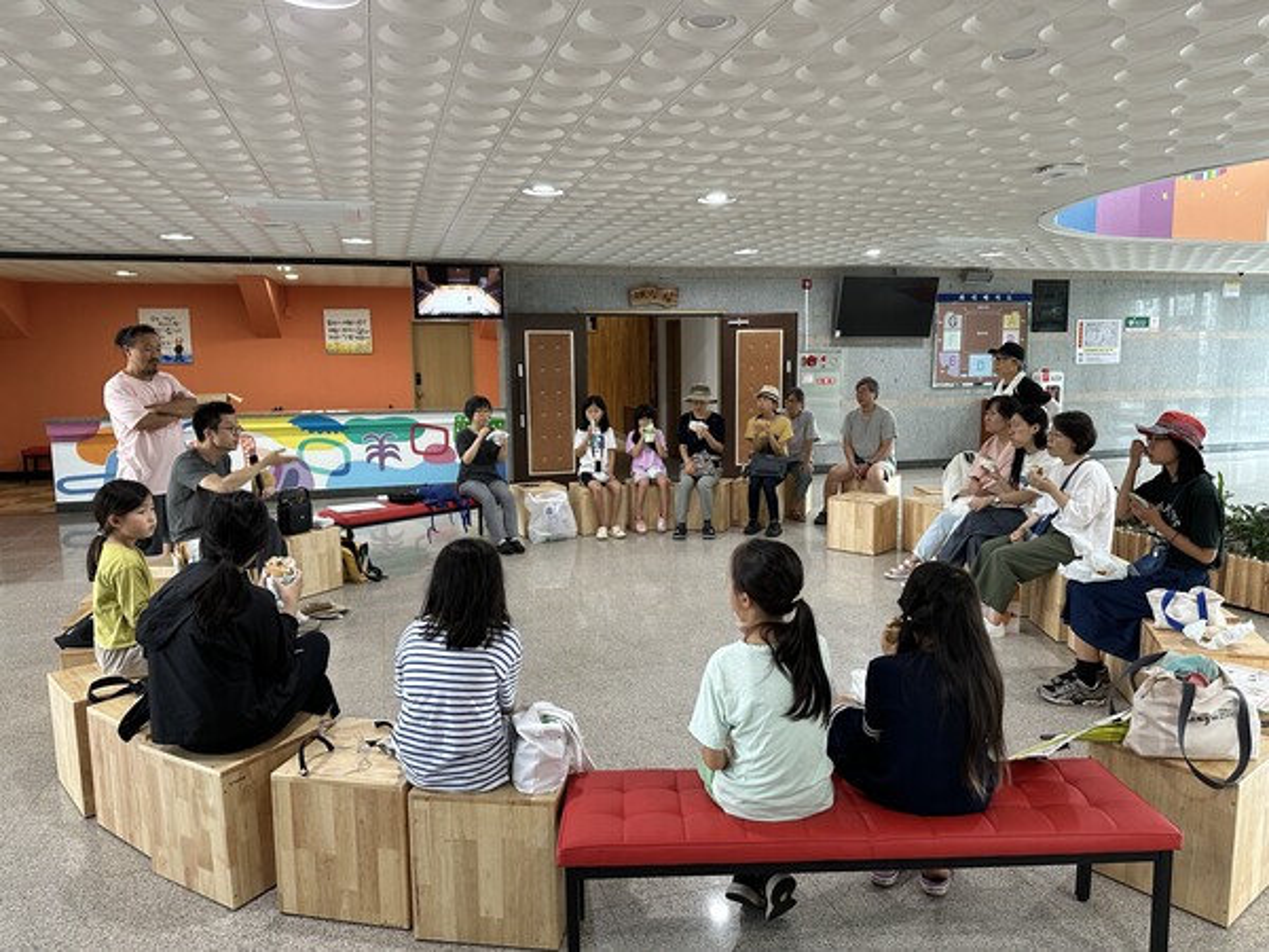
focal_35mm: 24
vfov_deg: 56.8
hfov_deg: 71.6
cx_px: 634
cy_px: 476
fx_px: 880
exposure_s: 1/60
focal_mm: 6.86
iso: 200
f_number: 1.78
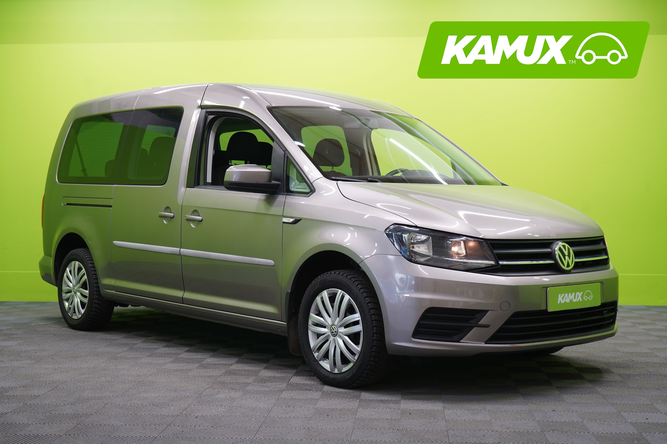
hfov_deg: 39.6
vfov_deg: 27.0
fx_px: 926
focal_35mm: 50
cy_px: 222
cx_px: 334
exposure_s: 1/25
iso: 400
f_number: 5.6
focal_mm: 50
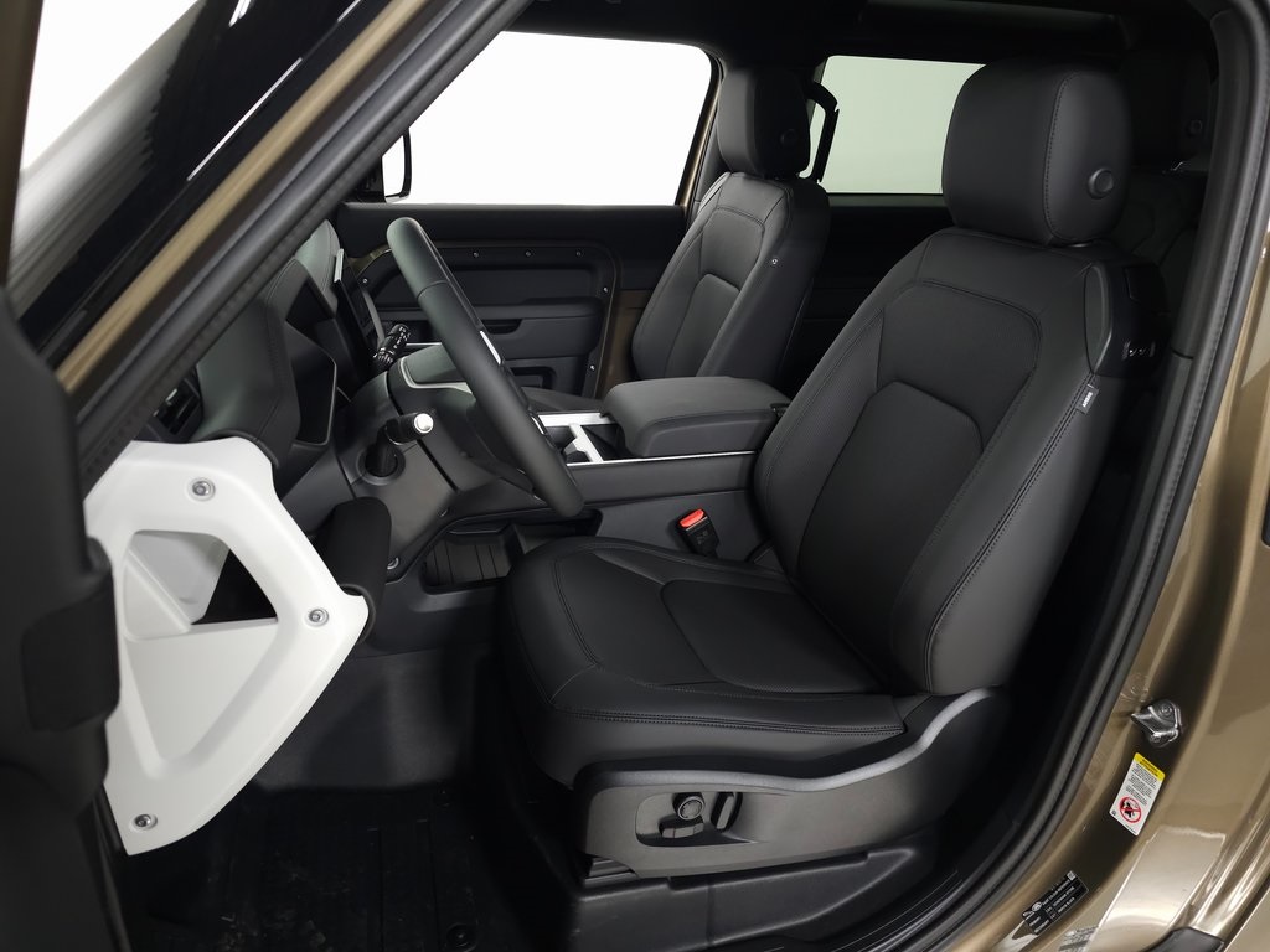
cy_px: 476
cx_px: 635
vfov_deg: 58.9
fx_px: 844
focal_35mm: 23
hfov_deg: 73.9
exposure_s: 1/60
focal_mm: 6.3
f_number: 1.7
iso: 160
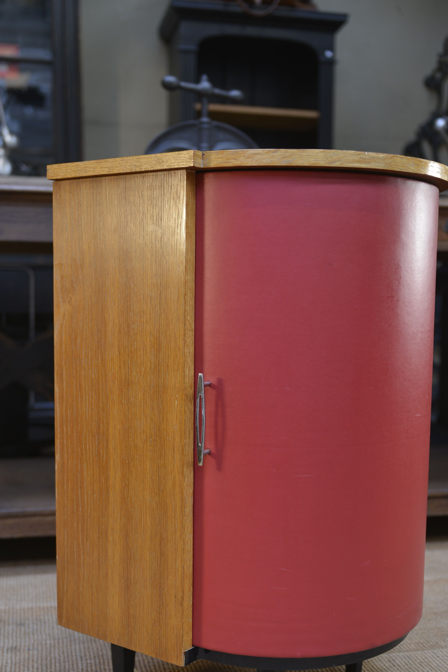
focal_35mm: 46
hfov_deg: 29.3
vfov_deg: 42.5
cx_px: 234
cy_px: 399
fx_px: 858
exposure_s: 1/50
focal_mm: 38
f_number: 2.8
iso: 250
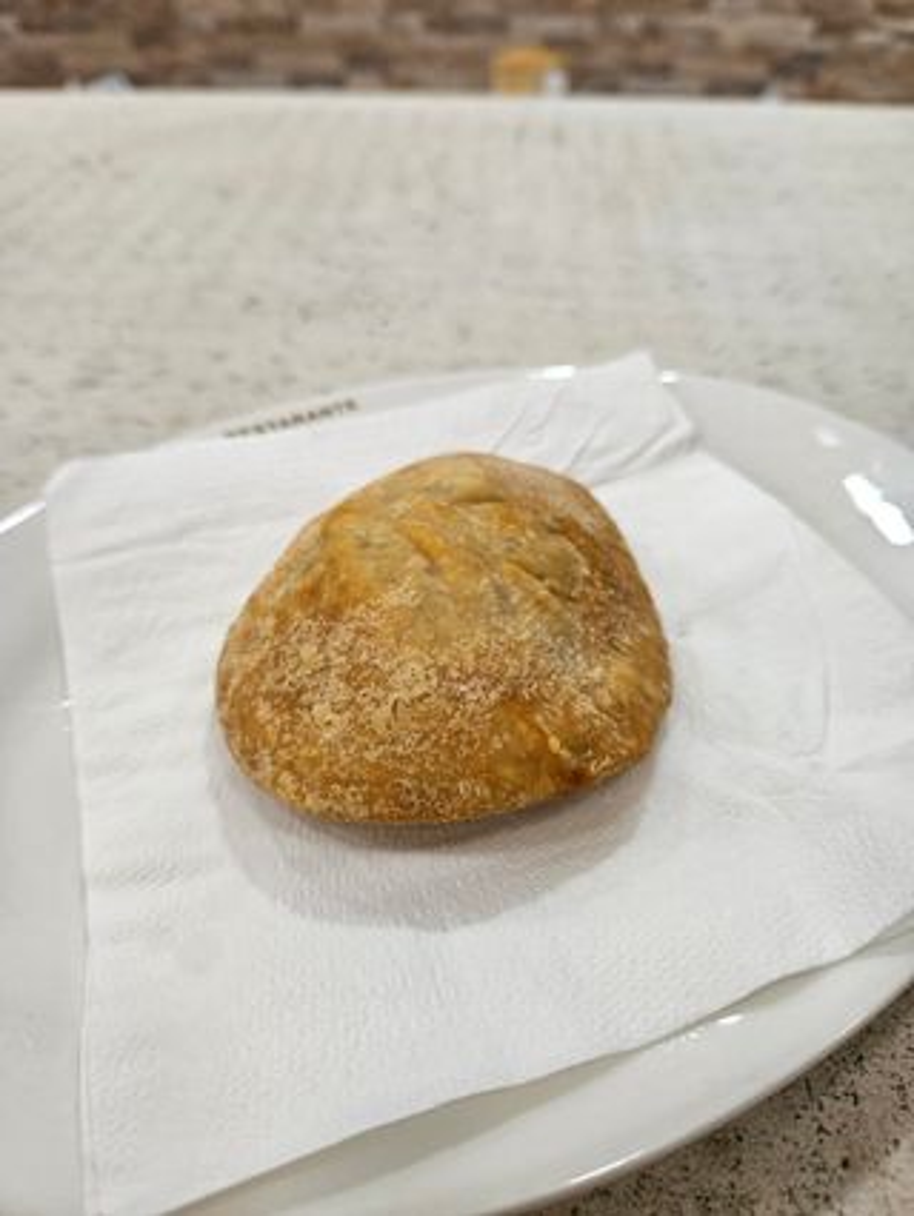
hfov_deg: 58.9
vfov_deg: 73.9
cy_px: 608
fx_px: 809
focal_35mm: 23
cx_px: 457
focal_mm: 5.4
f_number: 1.8
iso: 100
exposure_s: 1/100
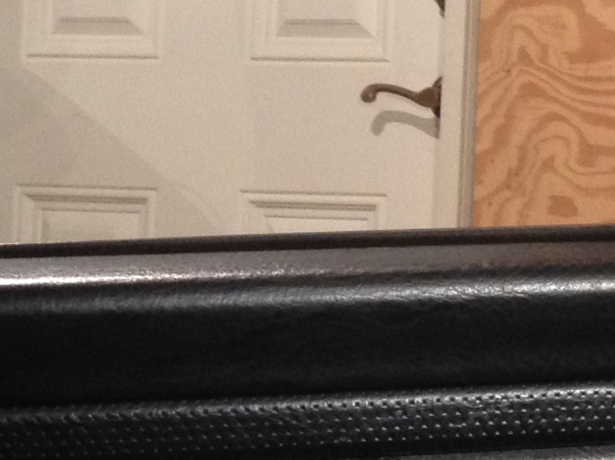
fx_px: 3090
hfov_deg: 10.3
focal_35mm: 174
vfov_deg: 8.4
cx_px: 1292
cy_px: -75
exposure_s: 1/20
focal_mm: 4.28
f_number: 2.4
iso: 160
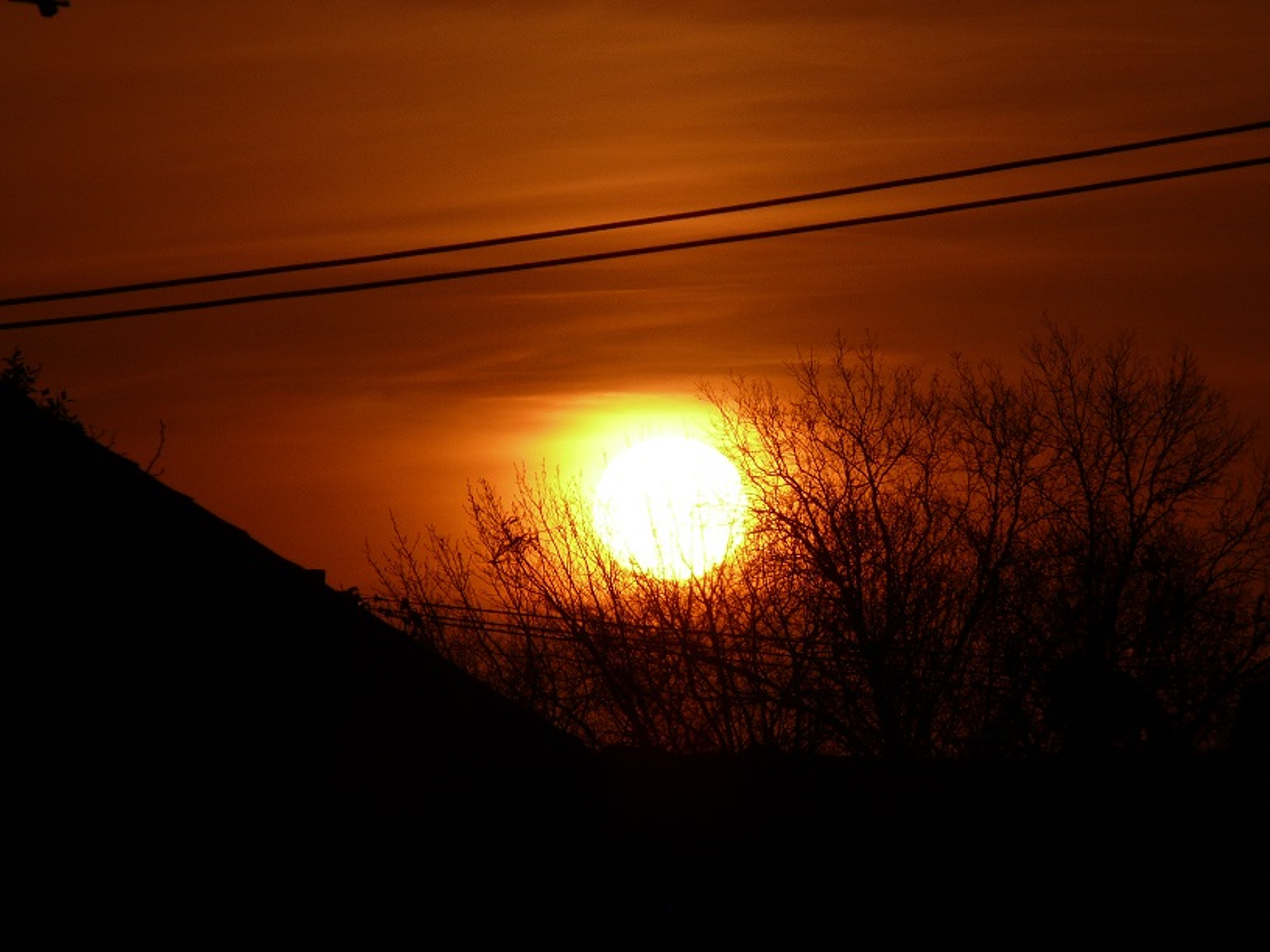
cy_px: 476
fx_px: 17207
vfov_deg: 3.2
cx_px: 635
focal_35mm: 469
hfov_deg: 4.2
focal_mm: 88.8
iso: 100
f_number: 11
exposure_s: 1/2000
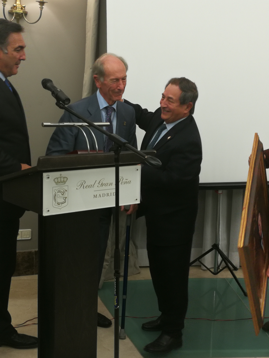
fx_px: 539
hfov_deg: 28.0
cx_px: 134
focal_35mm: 52
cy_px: 179
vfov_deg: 36.8
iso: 160
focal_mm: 3.95
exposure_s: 1/50
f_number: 2.2
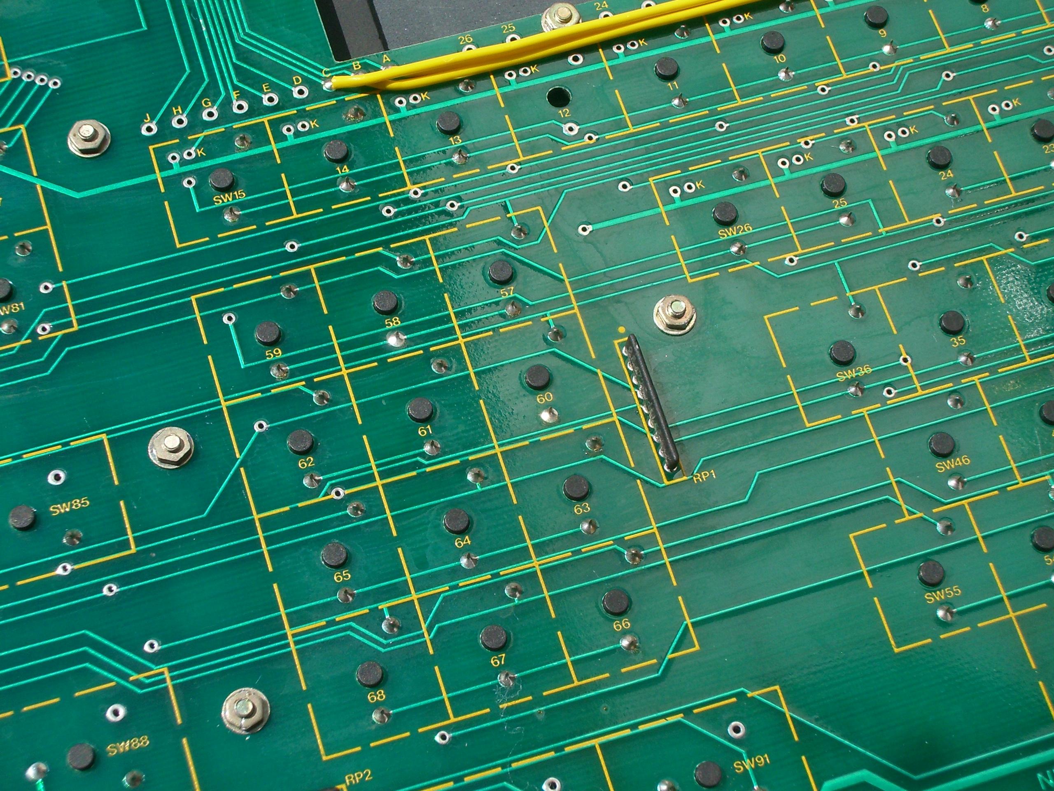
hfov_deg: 26.3
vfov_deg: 19.9
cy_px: 396
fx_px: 2253
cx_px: 527
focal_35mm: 74
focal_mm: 12.2
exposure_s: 1/400
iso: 80
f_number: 6.2
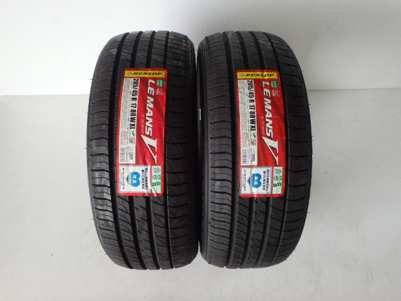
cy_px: 150
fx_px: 324
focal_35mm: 28
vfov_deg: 49.7
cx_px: 200
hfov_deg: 63.4
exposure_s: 1/100
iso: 1000
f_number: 3.9
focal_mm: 5
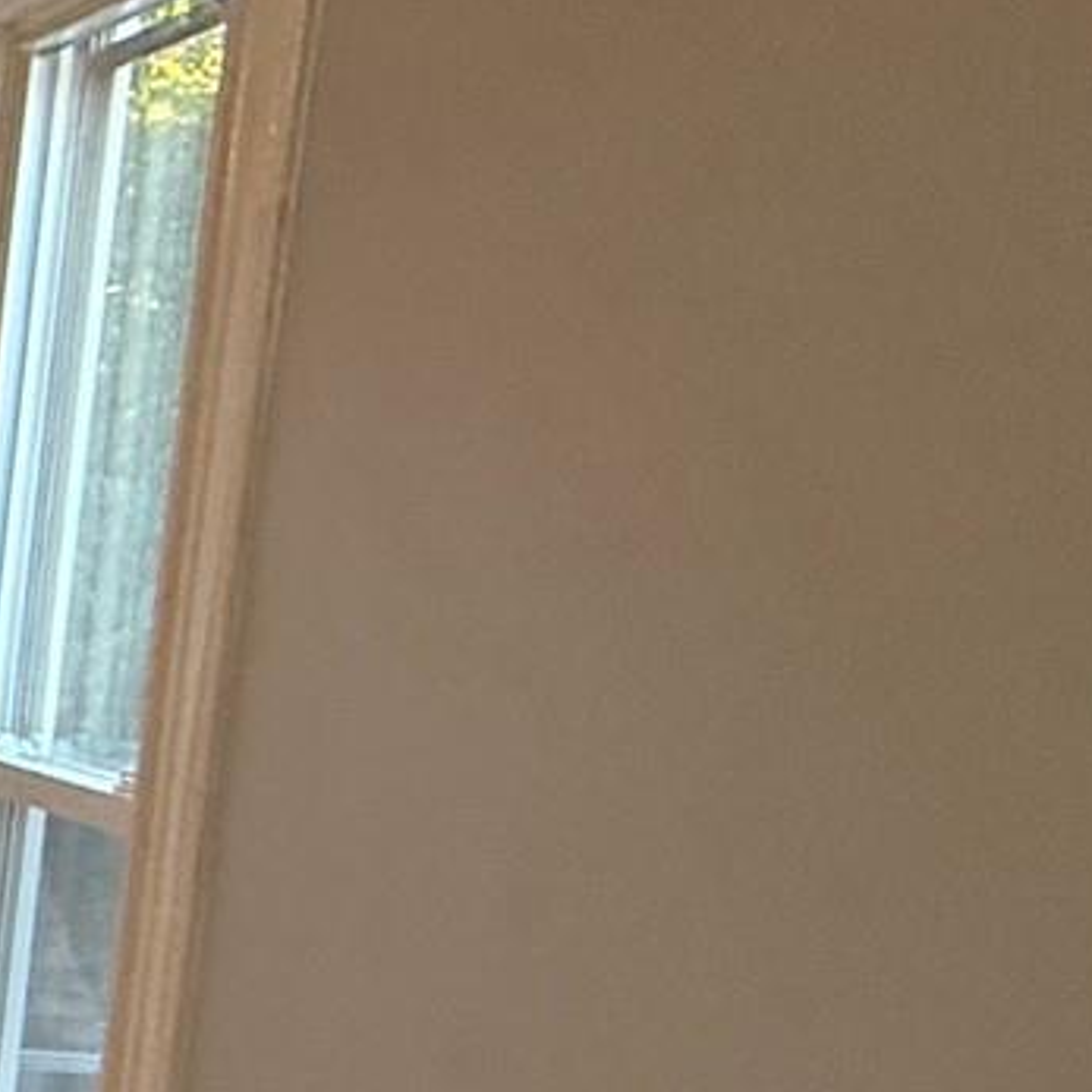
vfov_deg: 23.2
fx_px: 2605
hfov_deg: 12.4
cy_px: 922
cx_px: -1986
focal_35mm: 73
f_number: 2.2
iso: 160
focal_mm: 2.22
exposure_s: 1/120
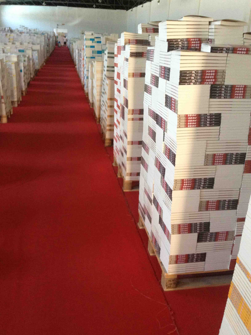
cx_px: 126
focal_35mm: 36
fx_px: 348
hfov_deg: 39.7
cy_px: 164
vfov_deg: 51.3
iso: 250
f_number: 2.4
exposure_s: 1/20
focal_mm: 4.28
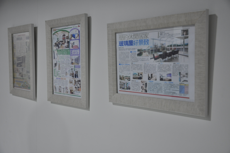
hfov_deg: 46.4
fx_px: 268
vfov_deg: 31.8
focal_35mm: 42
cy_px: 76
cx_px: 115
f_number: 4
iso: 800
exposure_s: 1/40
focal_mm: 28
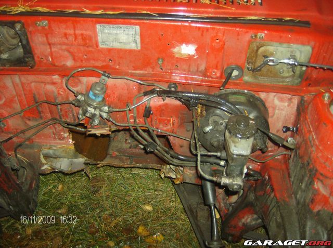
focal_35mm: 36
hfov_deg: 51.5
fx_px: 346
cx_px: 166
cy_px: 124
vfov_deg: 39.5
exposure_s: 1/60
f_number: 2.8
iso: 200
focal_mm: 6
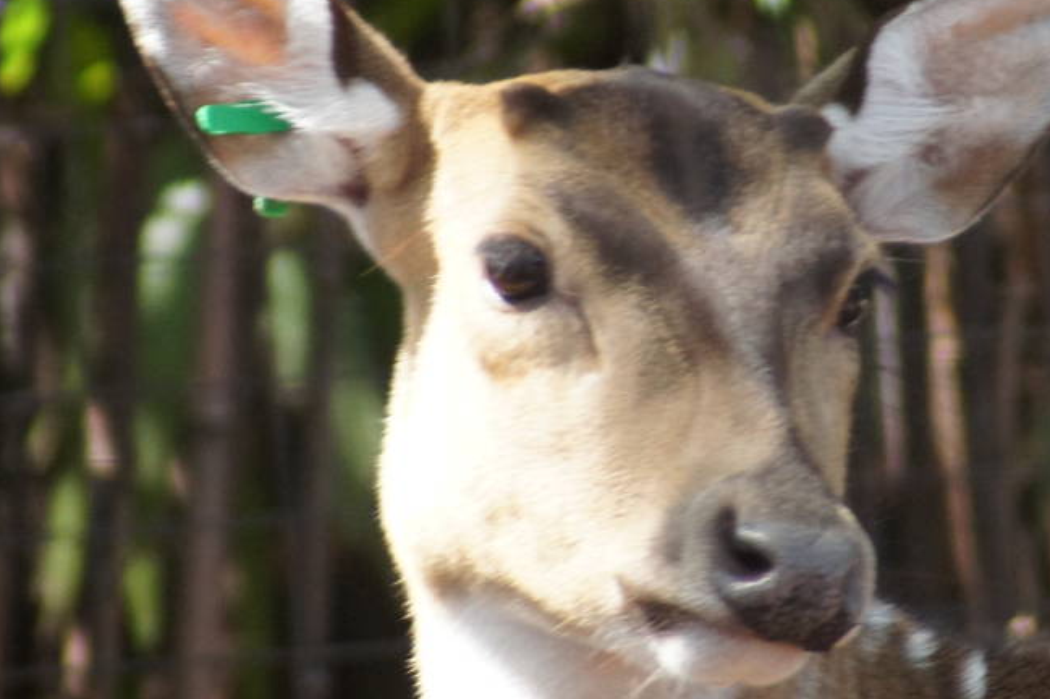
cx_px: 848
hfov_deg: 1.9
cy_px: 320
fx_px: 32328
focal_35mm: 1109
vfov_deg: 1.2
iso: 800
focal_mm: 300
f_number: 5.6
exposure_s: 1/100
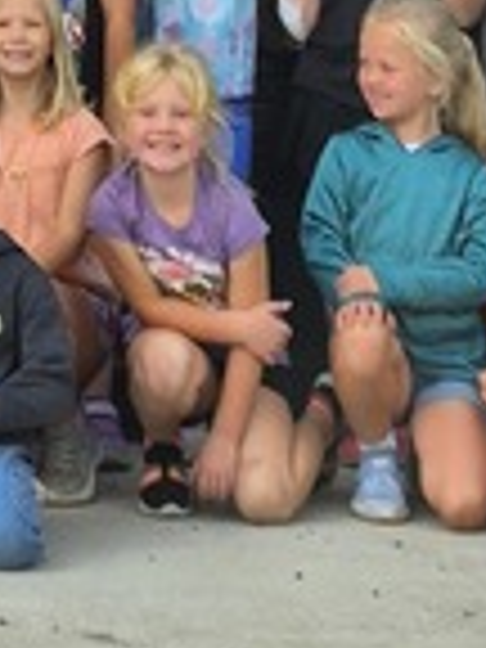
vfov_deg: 10.0
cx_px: -108
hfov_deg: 9.0
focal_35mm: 163
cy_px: -1089
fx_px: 3051
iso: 25
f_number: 1.8
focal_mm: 5.4
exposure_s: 1/572
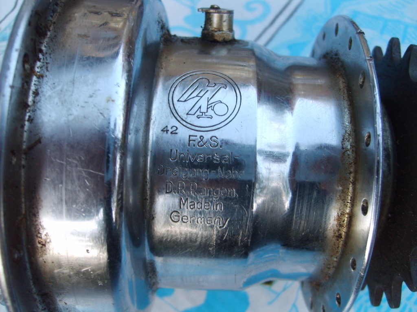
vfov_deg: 40.7
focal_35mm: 35
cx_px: 208
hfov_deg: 52.6
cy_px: 156
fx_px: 422
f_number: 2.8
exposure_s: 1/30
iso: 86
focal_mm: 5.8
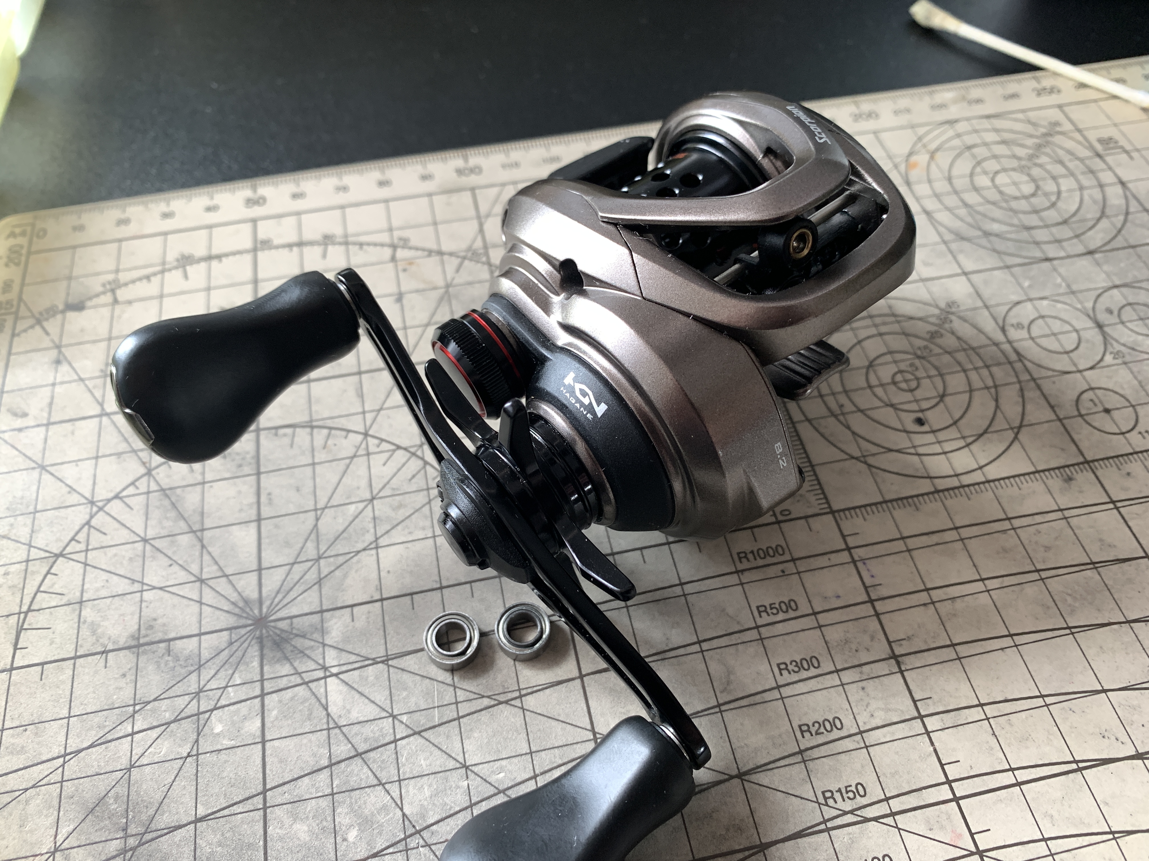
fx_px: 863
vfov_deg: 53.1
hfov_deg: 67.3
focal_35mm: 26
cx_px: 574
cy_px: 430
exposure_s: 1/75
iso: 100
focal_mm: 4.25
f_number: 1.8
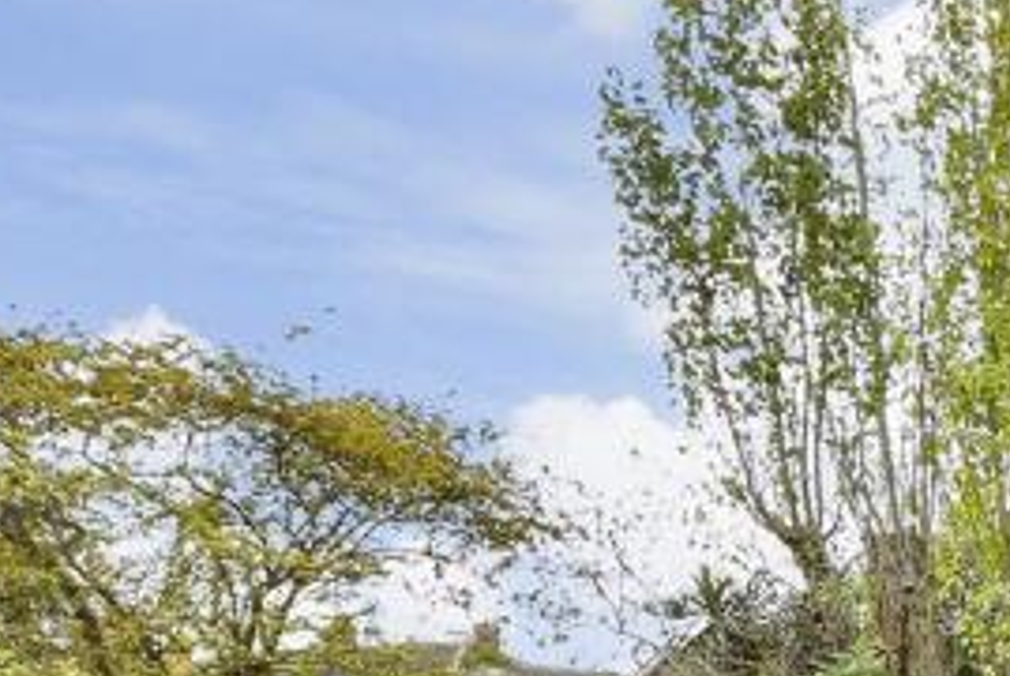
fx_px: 1601
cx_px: 1693
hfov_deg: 23.5
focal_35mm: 57
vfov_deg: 21.4
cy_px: 896
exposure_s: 1/125
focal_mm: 10
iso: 200
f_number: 8
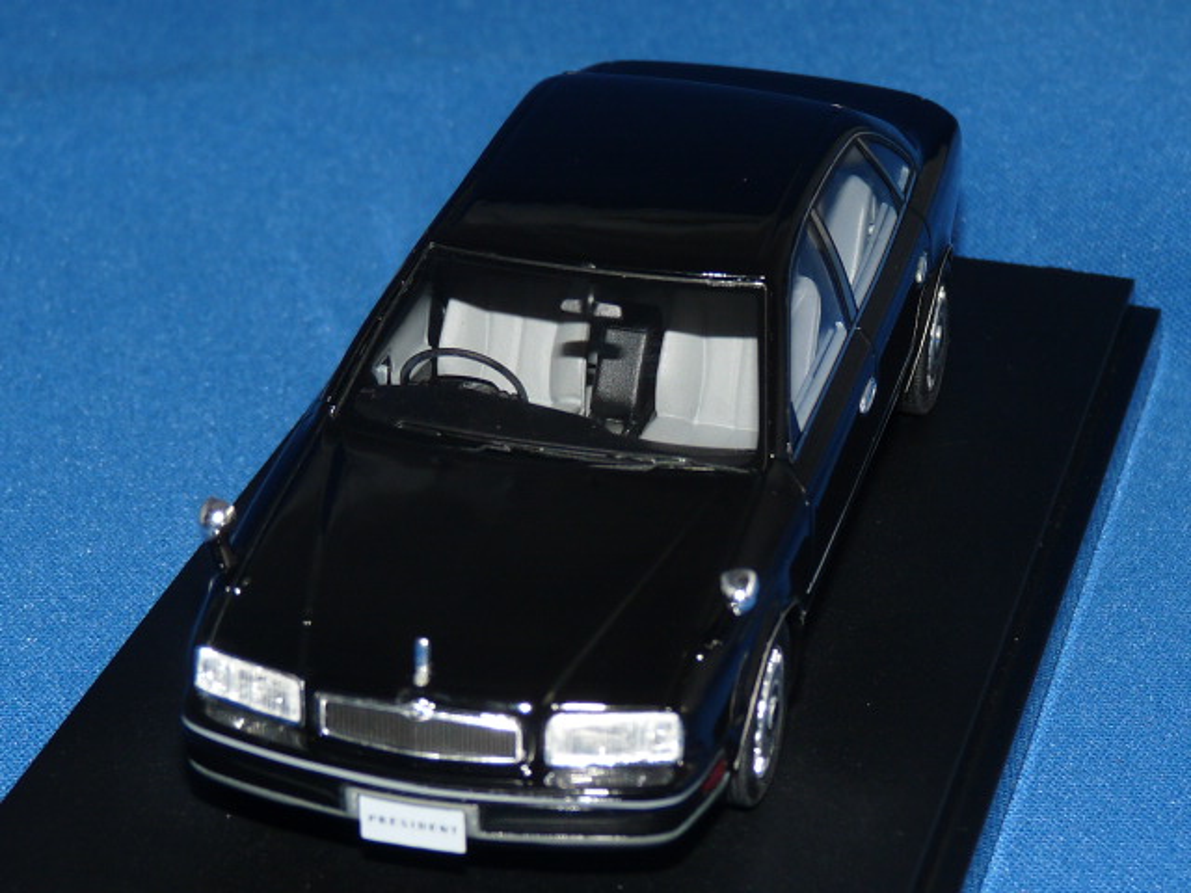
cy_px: 446
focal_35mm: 115
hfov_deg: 17.1
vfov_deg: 12.9
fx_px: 3957
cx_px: 596
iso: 100
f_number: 3.4
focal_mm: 11.5
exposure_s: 1/30
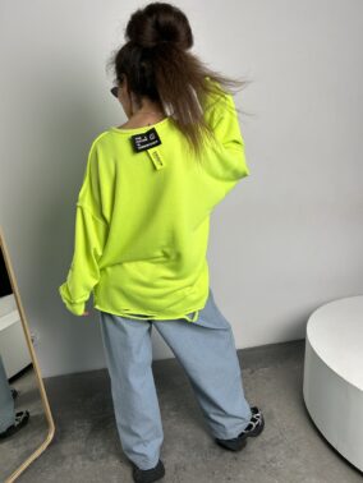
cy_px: 242
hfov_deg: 53.1
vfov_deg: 67.3
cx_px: 182
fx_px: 363
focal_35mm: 26
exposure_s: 1/149
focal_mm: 5.7
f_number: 1.5
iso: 32
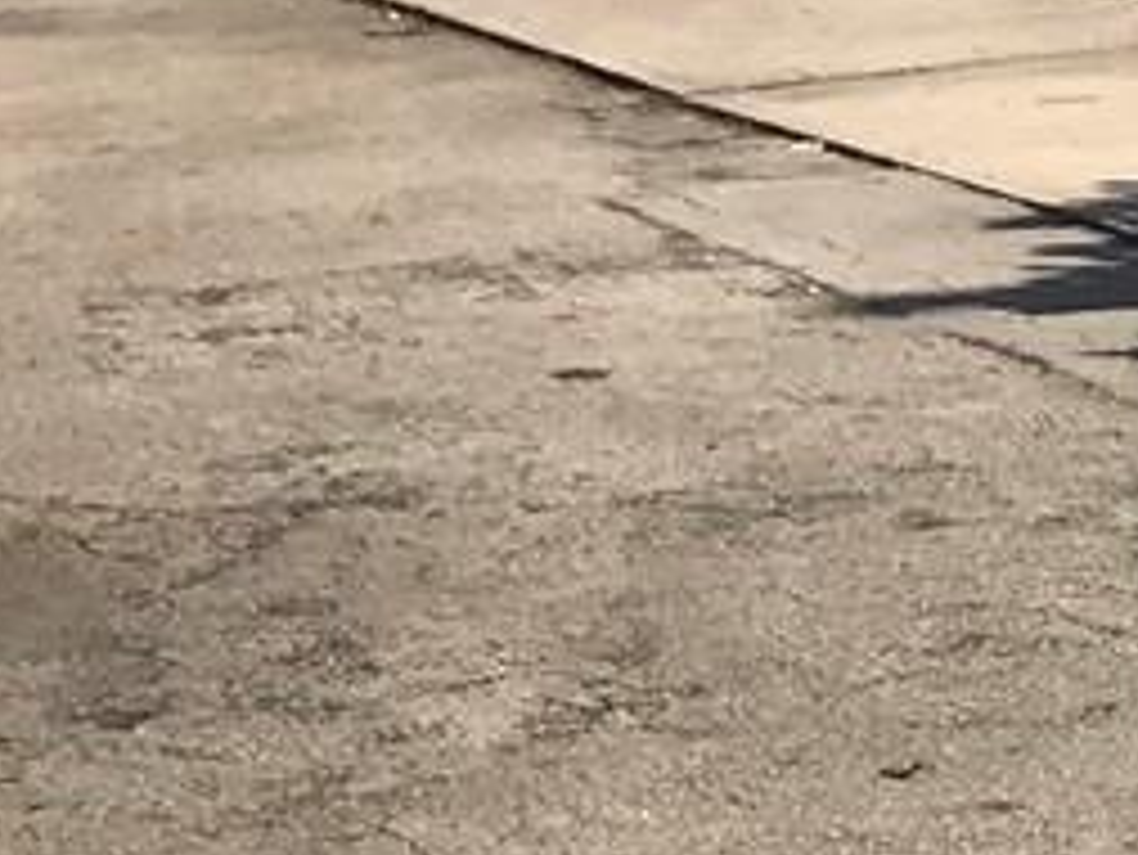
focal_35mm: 177
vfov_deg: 7.5
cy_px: -1534
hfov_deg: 9.6
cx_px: 2915
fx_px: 5822
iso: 20
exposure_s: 1/3831
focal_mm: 3.99
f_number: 1.8
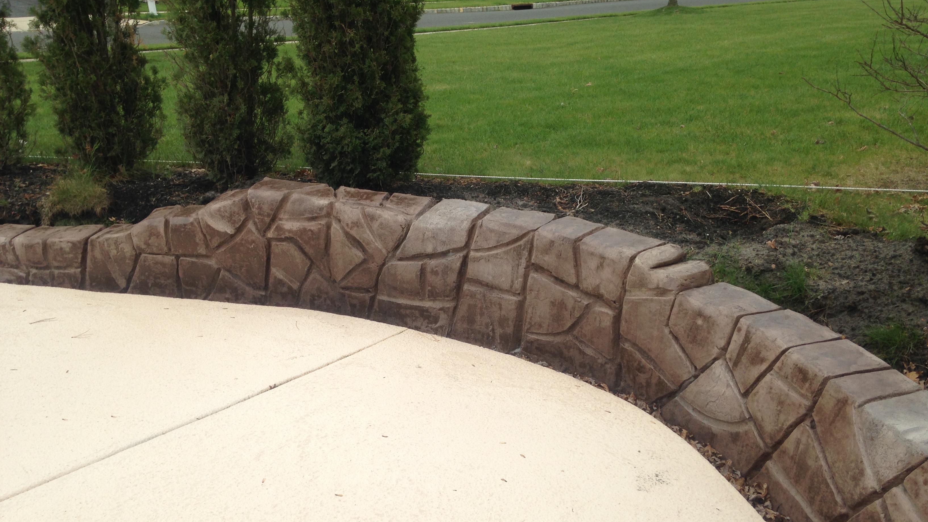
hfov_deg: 55.3
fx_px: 886
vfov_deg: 32.8
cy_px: 309
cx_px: 464
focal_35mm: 36
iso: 50
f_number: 2.4
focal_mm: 4.12
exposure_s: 1/1106
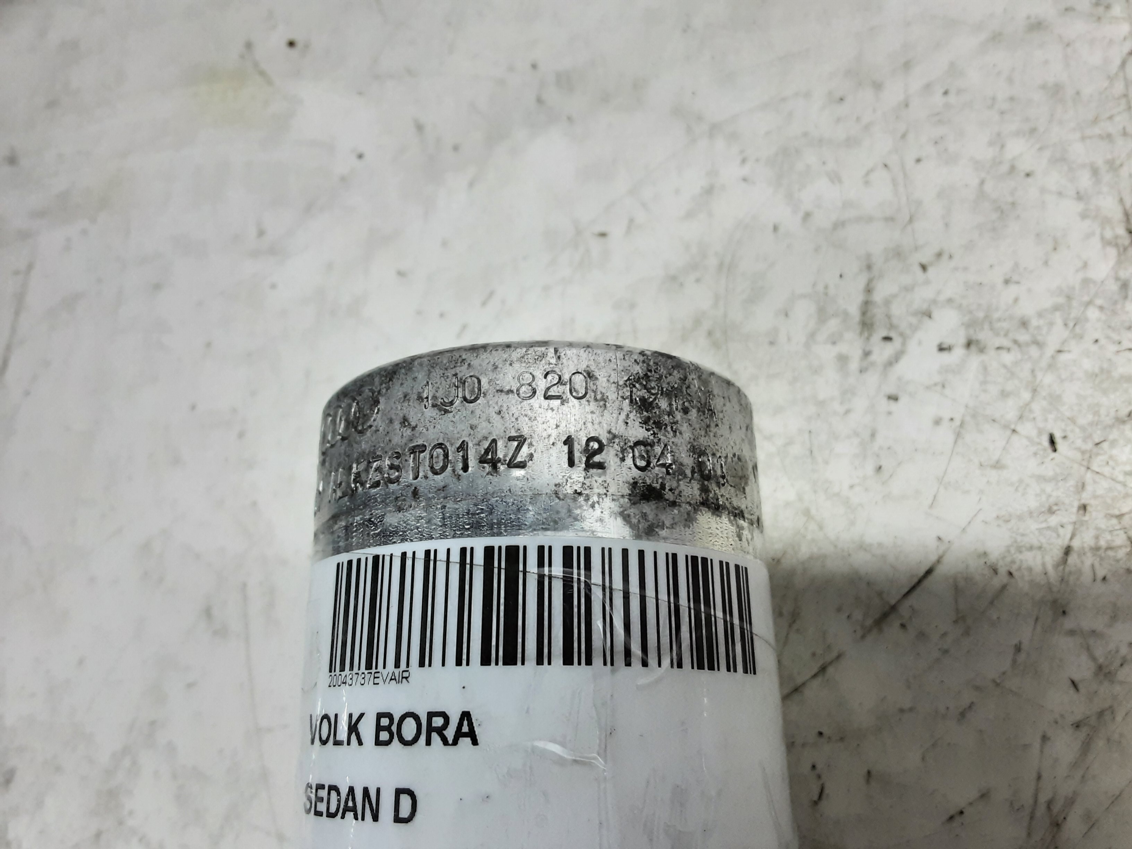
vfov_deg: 51.4
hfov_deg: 65.3
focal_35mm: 27
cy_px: 424
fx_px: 883
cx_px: 566
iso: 100
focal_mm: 2.91
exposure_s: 1/50
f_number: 1.9
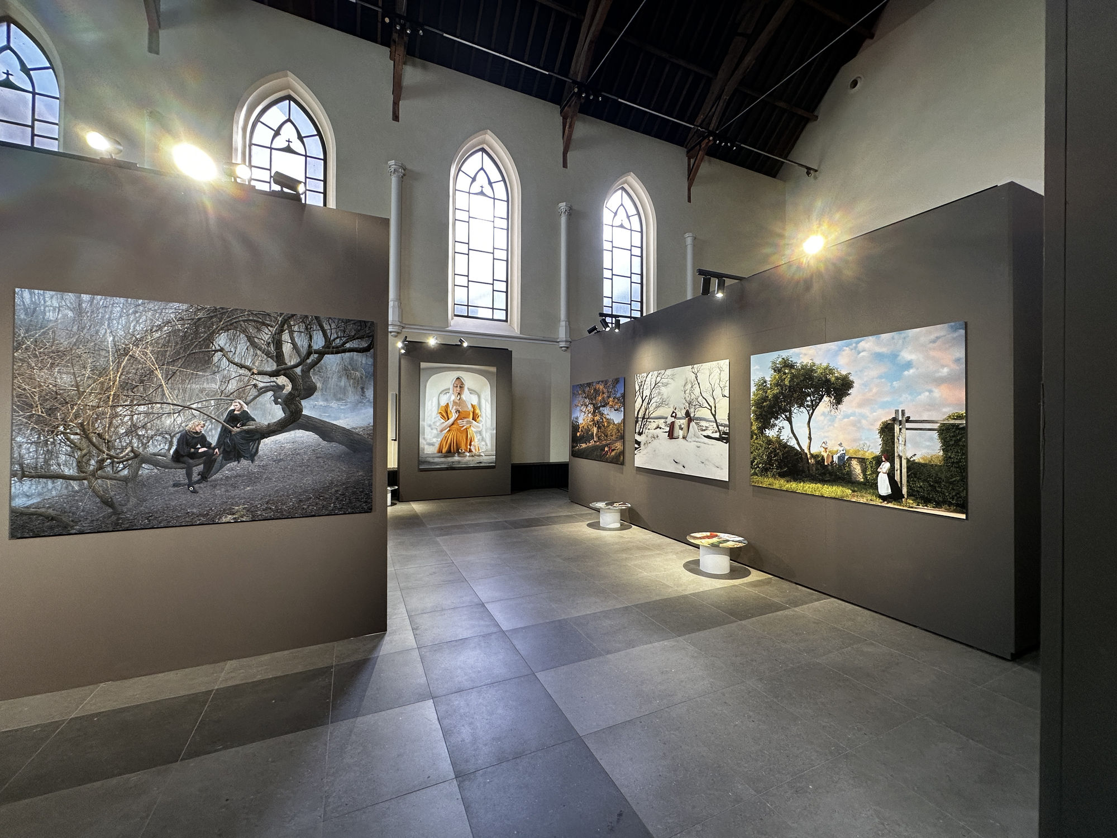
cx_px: 558
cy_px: 419
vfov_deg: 85.7
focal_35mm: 14
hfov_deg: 102.1
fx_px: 452
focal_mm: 2.22
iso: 125
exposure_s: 1/100
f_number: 2.2
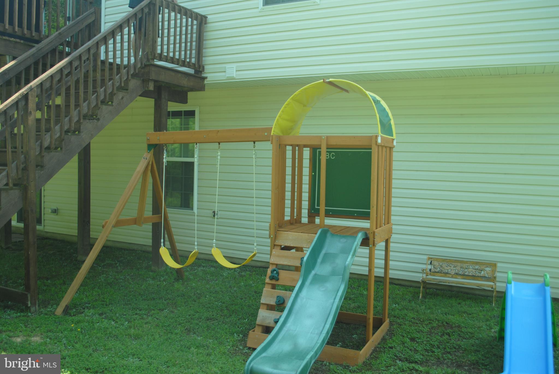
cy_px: 187
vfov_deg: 40.1
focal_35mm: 33
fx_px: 513
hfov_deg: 57.2
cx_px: 280
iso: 200
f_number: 3.8
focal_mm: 22
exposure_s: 1/320
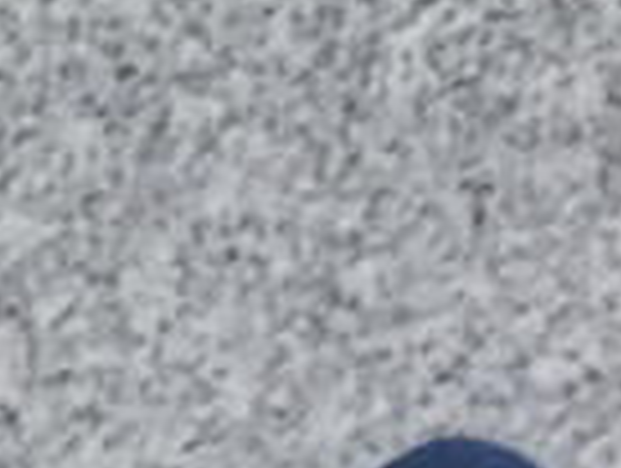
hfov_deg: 9.2
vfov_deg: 6.6
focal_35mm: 202
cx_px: -608
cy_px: 1492
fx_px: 3630
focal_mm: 3.3
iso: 25
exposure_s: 1/392
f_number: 2.4
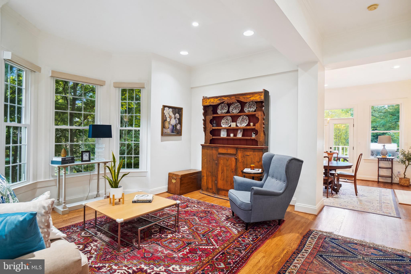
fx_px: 205
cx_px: 206
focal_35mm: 18
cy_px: 137
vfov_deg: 67.4
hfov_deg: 90.0
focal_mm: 18
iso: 100
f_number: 8
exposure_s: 1
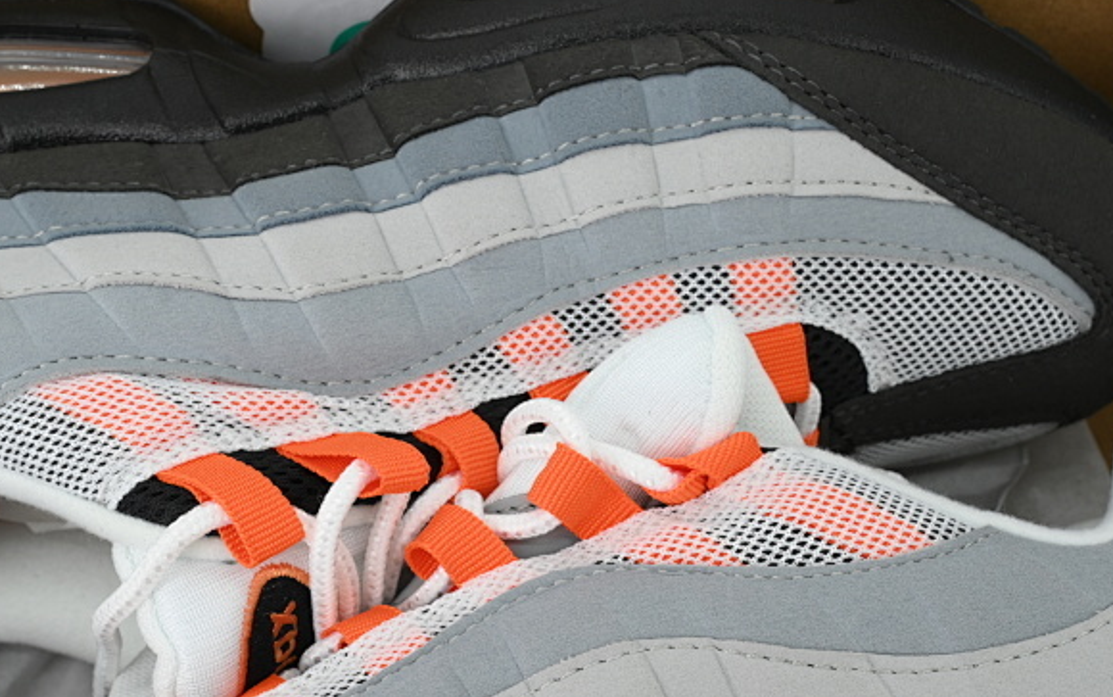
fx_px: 1669
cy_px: 588
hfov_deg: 36.8
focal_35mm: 55
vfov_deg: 23.1
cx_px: 459
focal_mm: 29
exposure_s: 1/80
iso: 400
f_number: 11
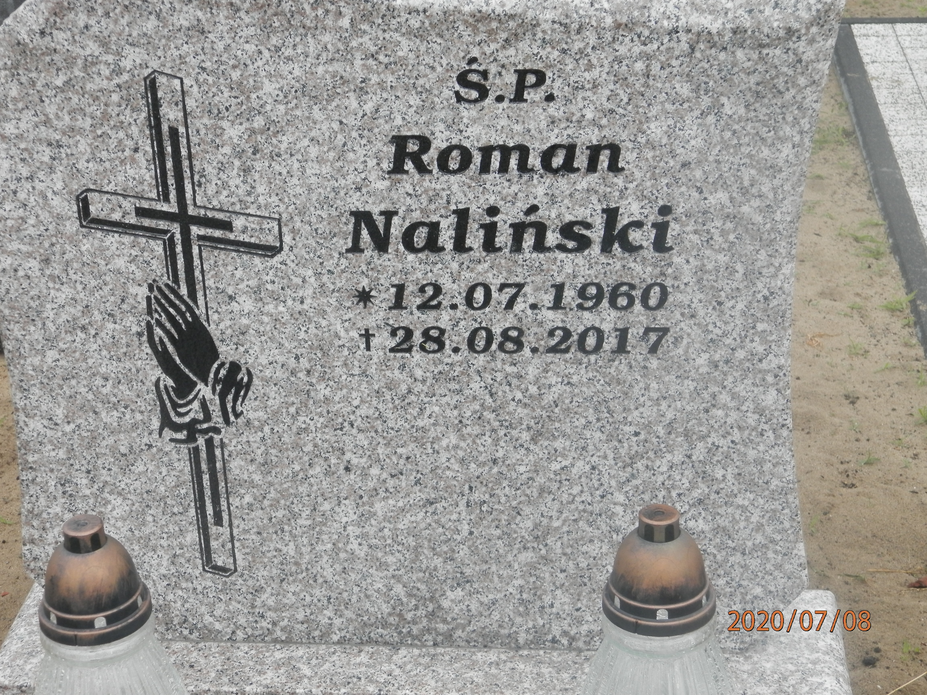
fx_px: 1821
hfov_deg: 28.6
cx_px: 464
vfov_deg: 21.6
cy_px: 348
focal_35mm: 68
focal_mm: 12.2
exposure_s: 1/125
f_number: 4
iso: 125
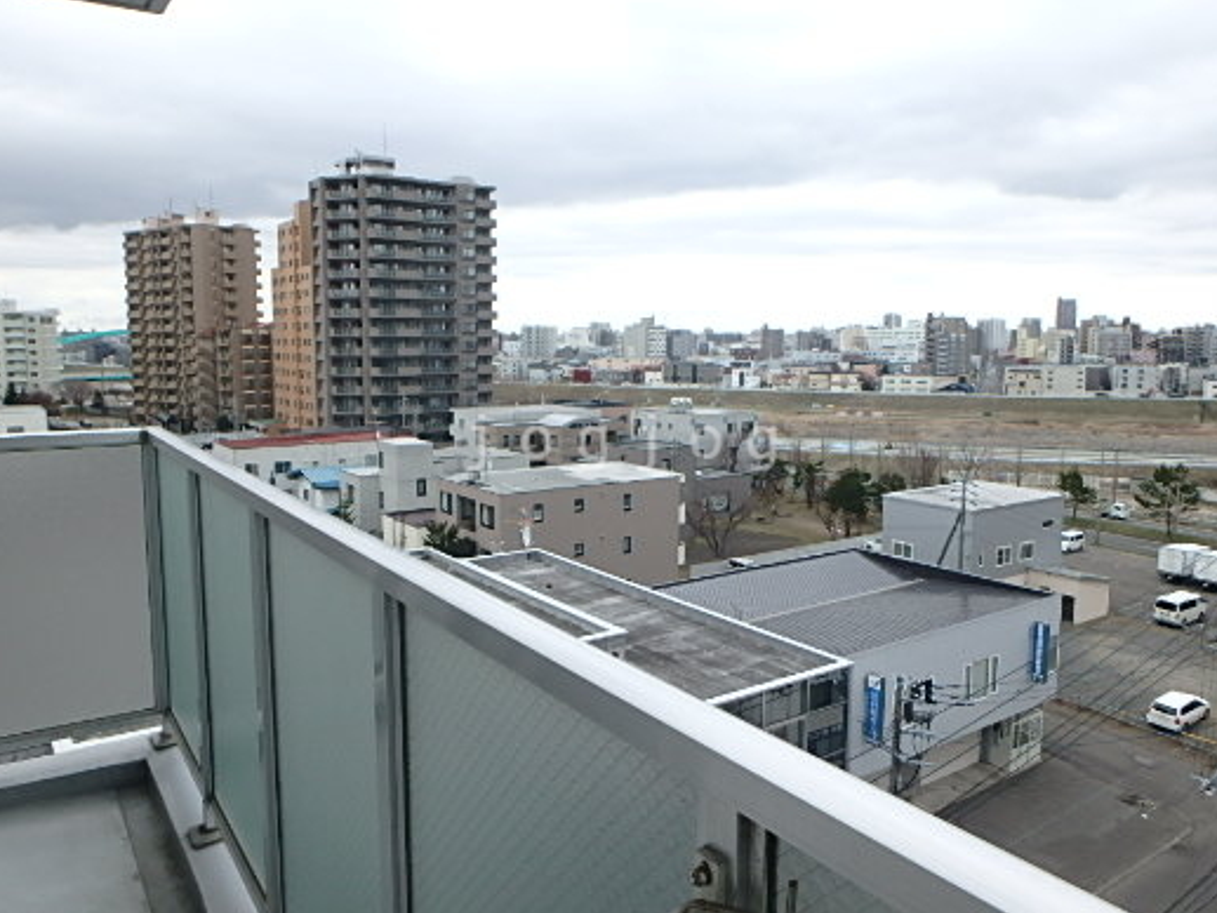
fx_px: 914
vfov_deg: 53.1
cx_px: 629
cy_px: 442
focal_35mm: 26
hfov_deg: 67.3
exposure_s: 1/320
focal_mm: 3.7
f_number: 3.5
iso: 125
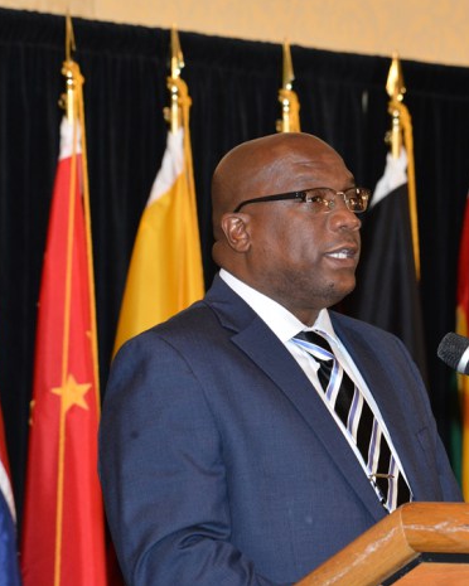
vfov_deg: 7.4
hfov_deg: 5.9
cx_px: 313
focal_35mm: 262
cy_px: 292
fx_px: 4546
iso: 3200
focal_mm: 185
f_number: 10
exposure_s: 1/60
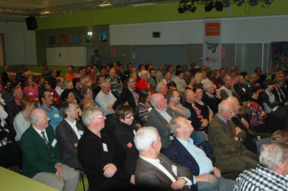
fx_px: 300
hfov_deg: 51.3
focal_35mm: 38
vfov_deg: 35.4
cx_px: 144
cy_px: 96
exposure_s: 1/60
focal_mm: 25
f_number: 4
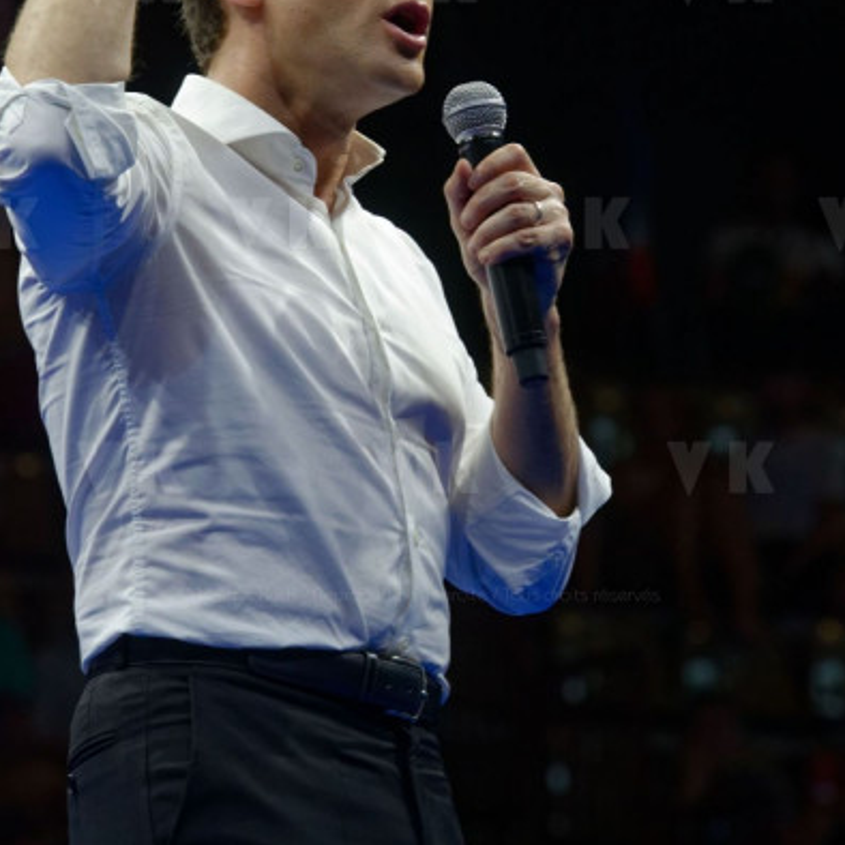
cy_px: 272
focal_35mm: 329
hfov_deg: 5.3
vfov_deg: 5.3
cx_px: 424
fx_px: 9086
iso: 1000
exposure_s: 1/100
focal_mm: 170
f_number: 5.6
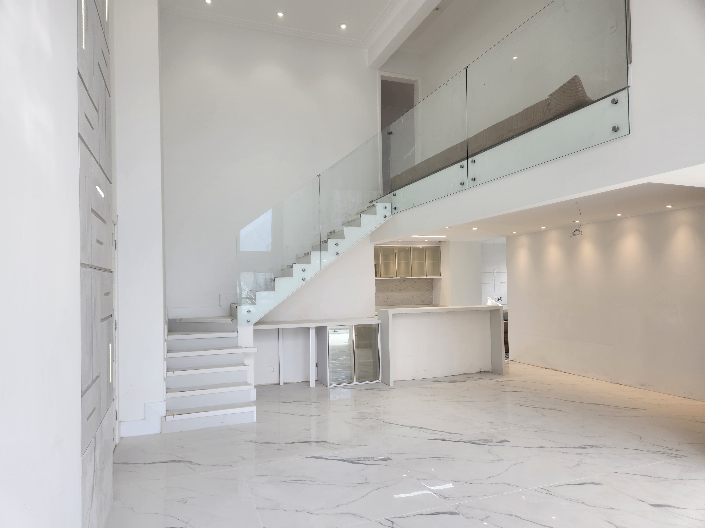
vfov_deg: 58.9
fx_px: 468
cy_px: 264
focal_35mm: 23
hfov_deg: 73.9
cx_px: 352
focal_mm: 5.4
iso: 20
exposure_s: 1/120
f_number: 1.8
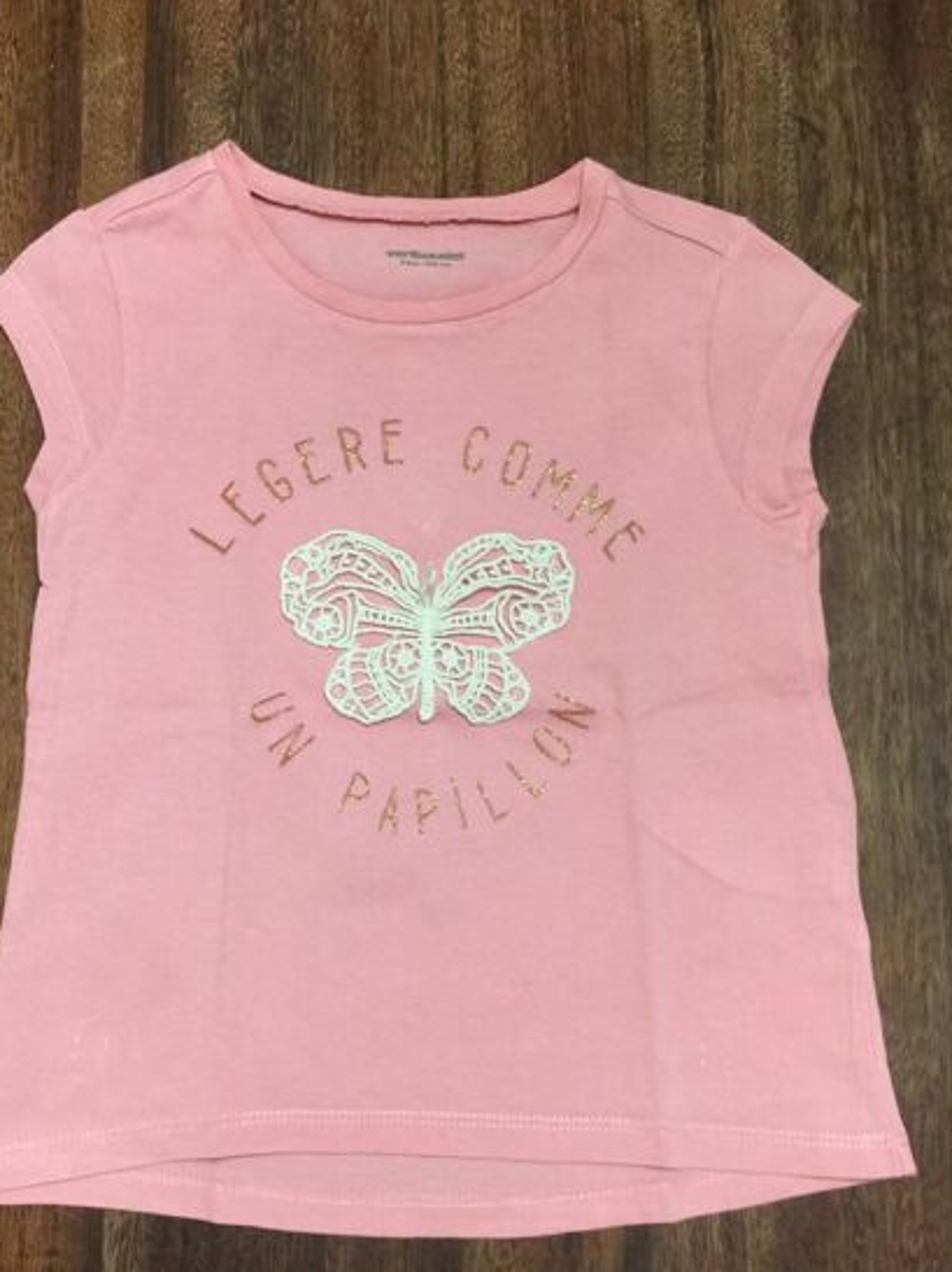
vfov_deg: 53.9
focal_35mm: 34
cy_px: 701
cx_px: 459
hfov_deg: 41.8
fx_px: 1248
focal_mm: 4.15
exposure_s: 1/10
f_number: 2.2
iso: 125
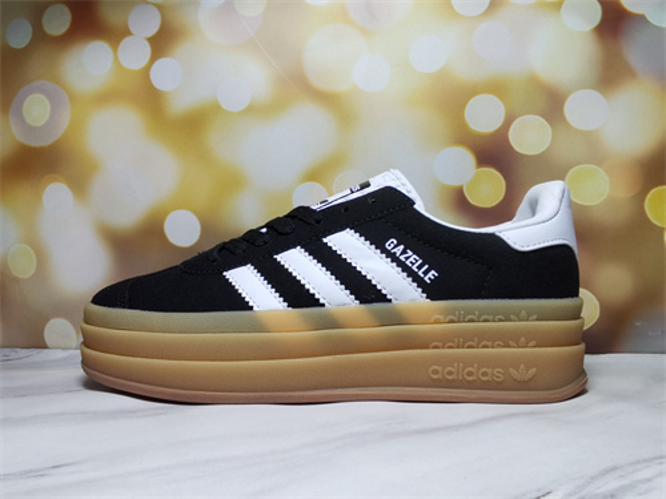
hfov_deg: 65.3
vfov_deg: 51.4
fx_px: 519
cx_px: 333
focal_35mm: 27
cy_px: 250
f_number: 2.2
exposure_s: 1/380
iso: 50
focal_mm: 2.26
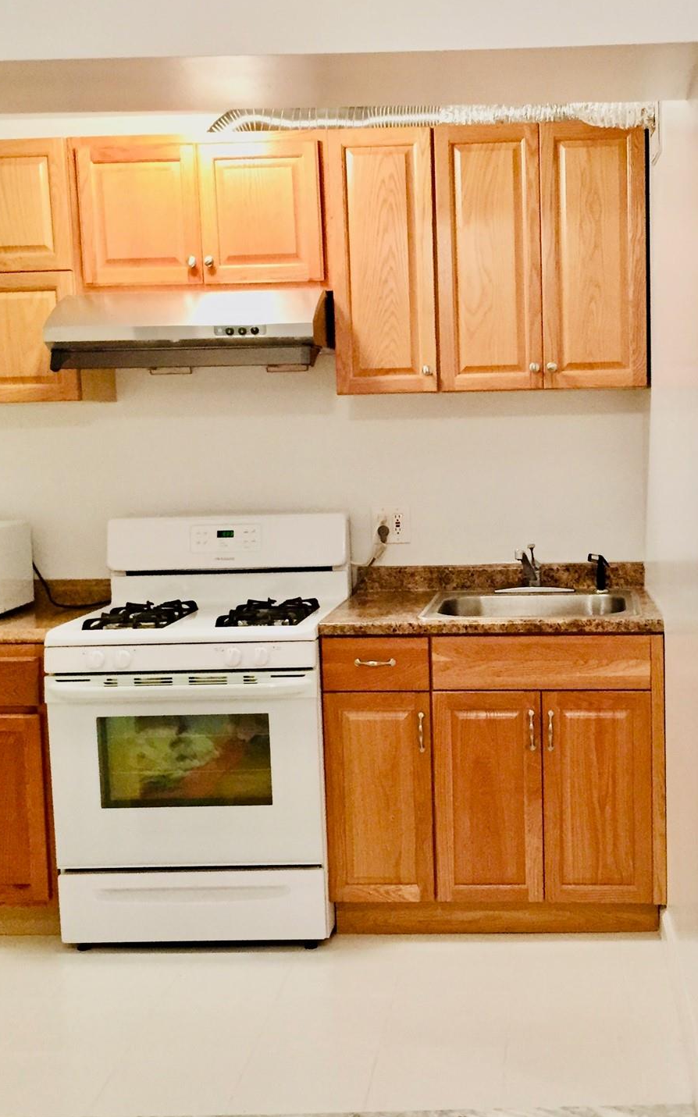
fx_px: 1340
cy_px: 557
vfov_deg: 45.3
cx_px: 492
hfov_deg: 28.9
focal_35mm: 44
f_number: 2.2
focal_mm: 4.15
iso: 200
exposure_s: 1/30
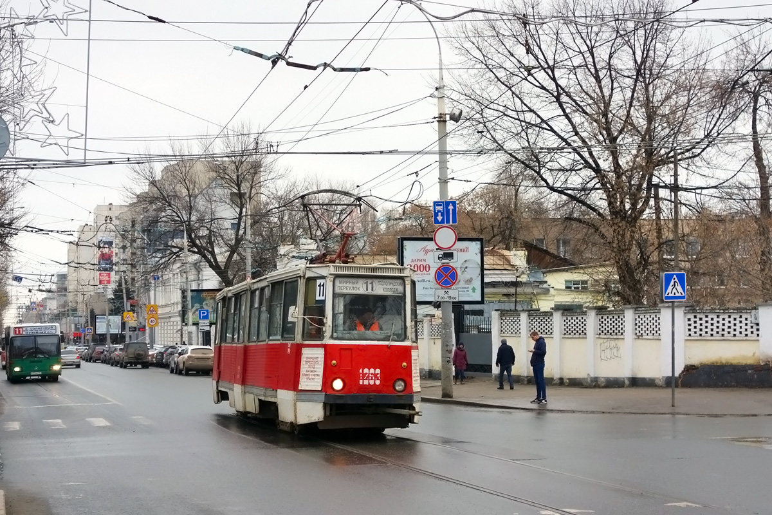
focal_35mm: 50
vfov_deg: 27.0
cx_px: 386
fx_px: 1072
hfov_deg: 39.6
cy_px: 258
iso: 125
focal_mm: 18.66
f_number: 3.2
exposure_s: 1/1000
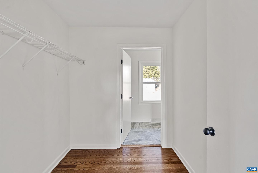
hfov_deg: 96.7
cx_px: 129
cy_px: 86
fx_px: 115
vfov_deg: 73.8
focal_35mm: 16
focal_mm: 16
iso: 800
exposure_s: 1/5
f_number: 8
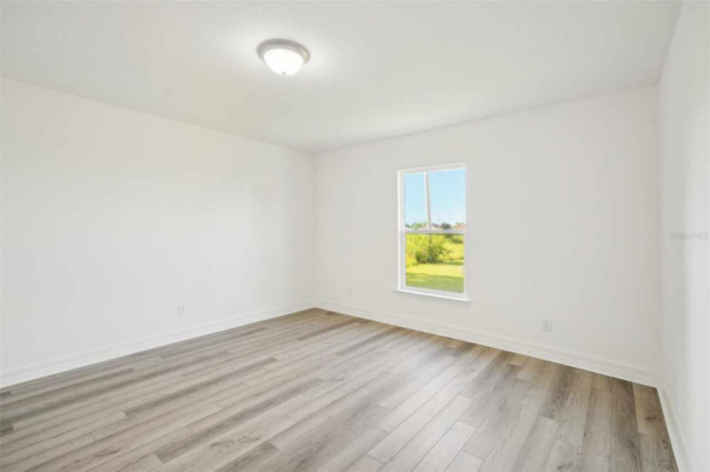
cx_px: 355
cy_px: 236
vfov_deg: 73.7
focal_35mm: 16
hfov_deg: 96.8
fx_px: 315
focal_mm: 16
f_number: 8
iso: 400
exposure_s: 1/20
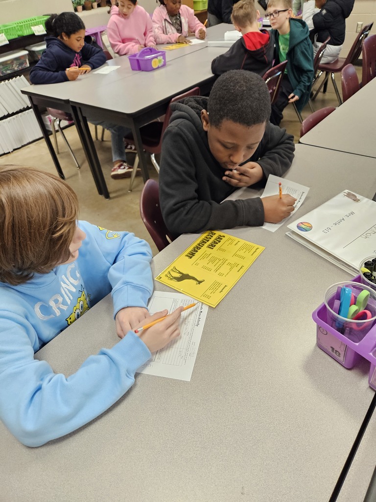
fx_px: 333
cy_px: 251
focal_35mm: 23
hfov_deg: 58.9
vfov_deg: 73.9
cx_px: 188
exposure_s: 1/120
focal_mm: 5.4
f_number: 1.8
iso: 320
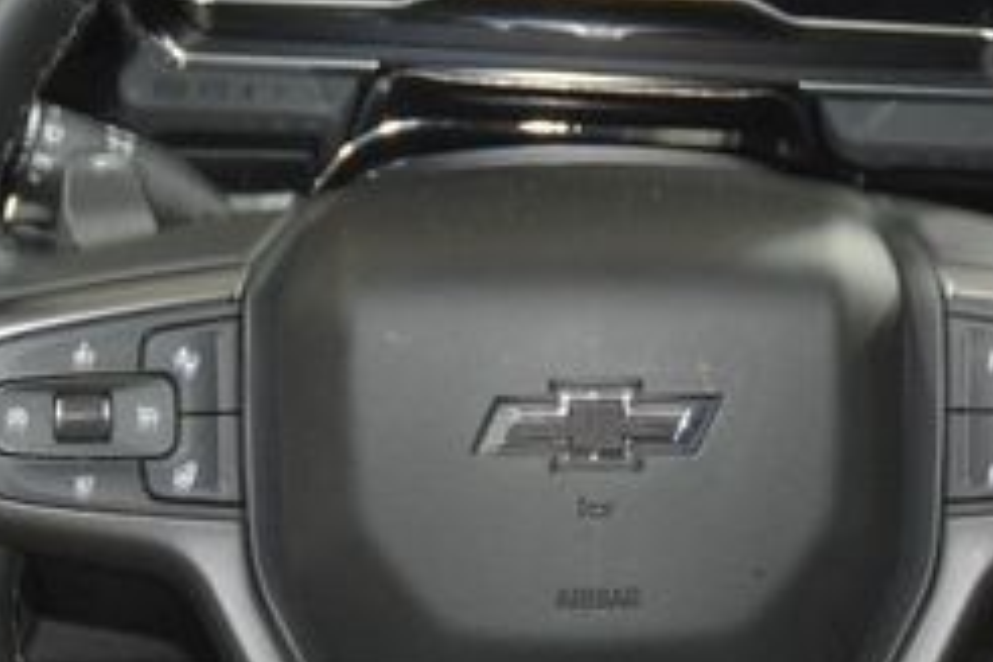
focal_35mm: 113
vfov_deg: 12.1
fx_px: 3125
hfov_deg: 18.0
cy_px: 385
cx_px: 605
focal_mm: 29
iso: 3200
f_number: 3.8
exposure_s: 1/20
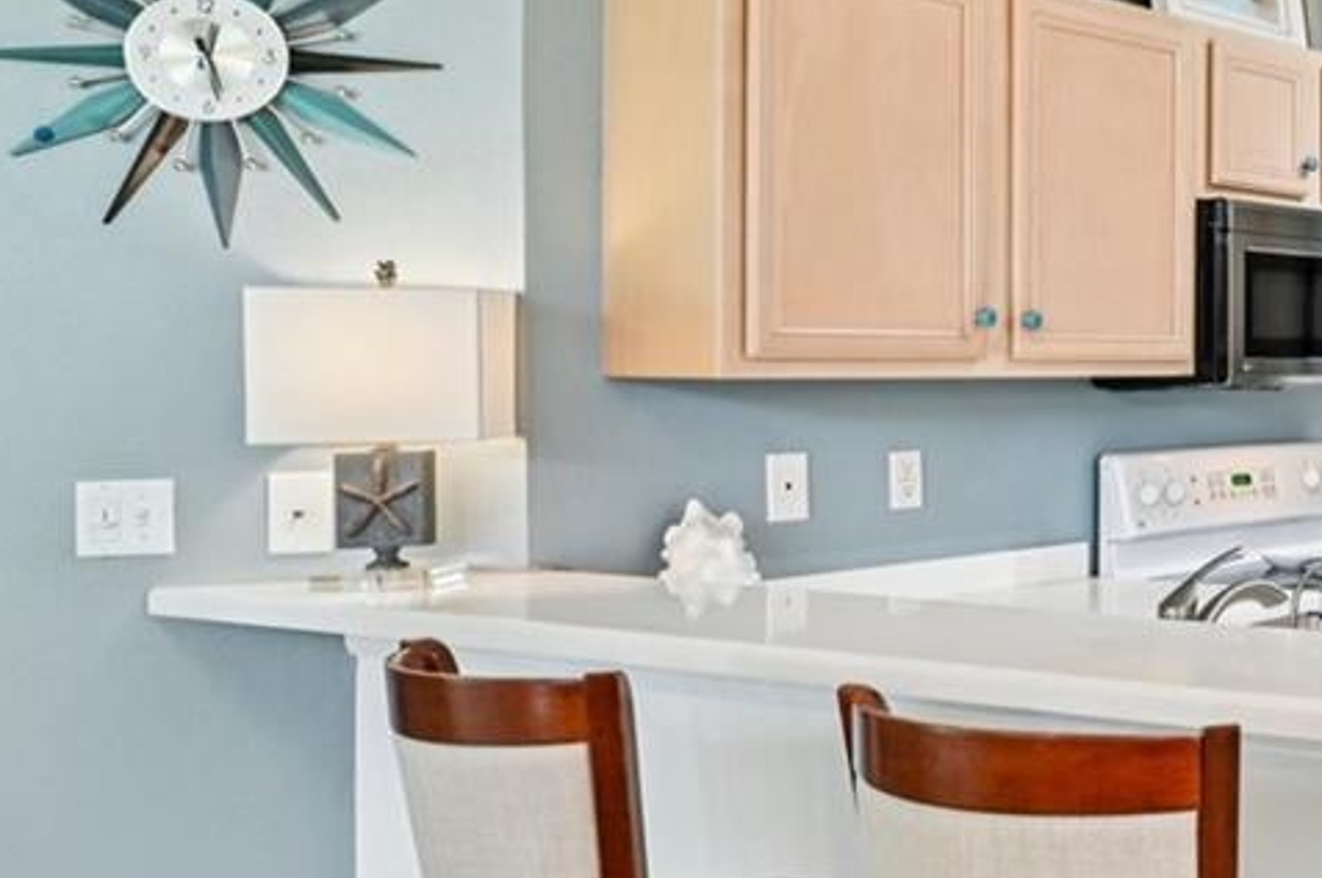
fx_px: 1724
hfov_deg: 31.3
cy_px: 359
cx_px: 1763
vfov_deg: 28.5
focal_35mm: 47
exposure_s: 1/20
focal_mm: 14
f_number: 8
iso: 400
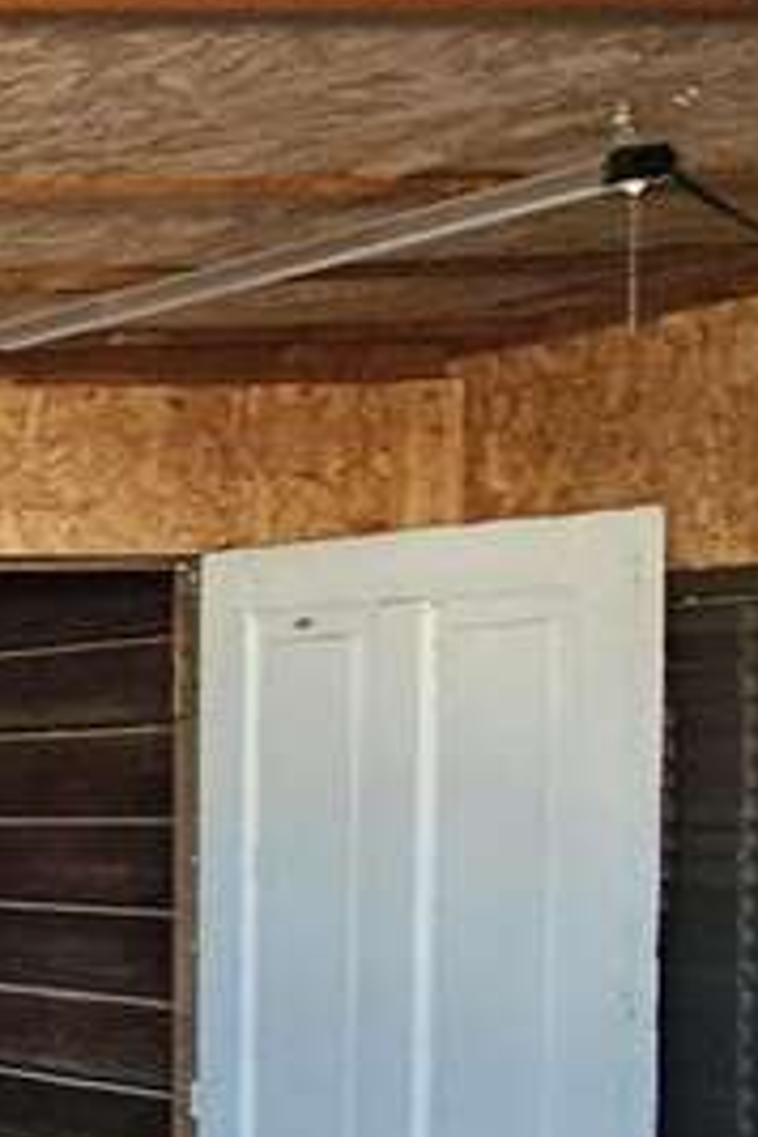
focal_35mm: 73
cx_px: -1648
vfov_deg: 27.2
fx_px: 2305
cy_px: 907
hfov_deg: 10.7
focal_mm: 2.2
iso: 320
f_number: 2.2
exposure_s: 1/30
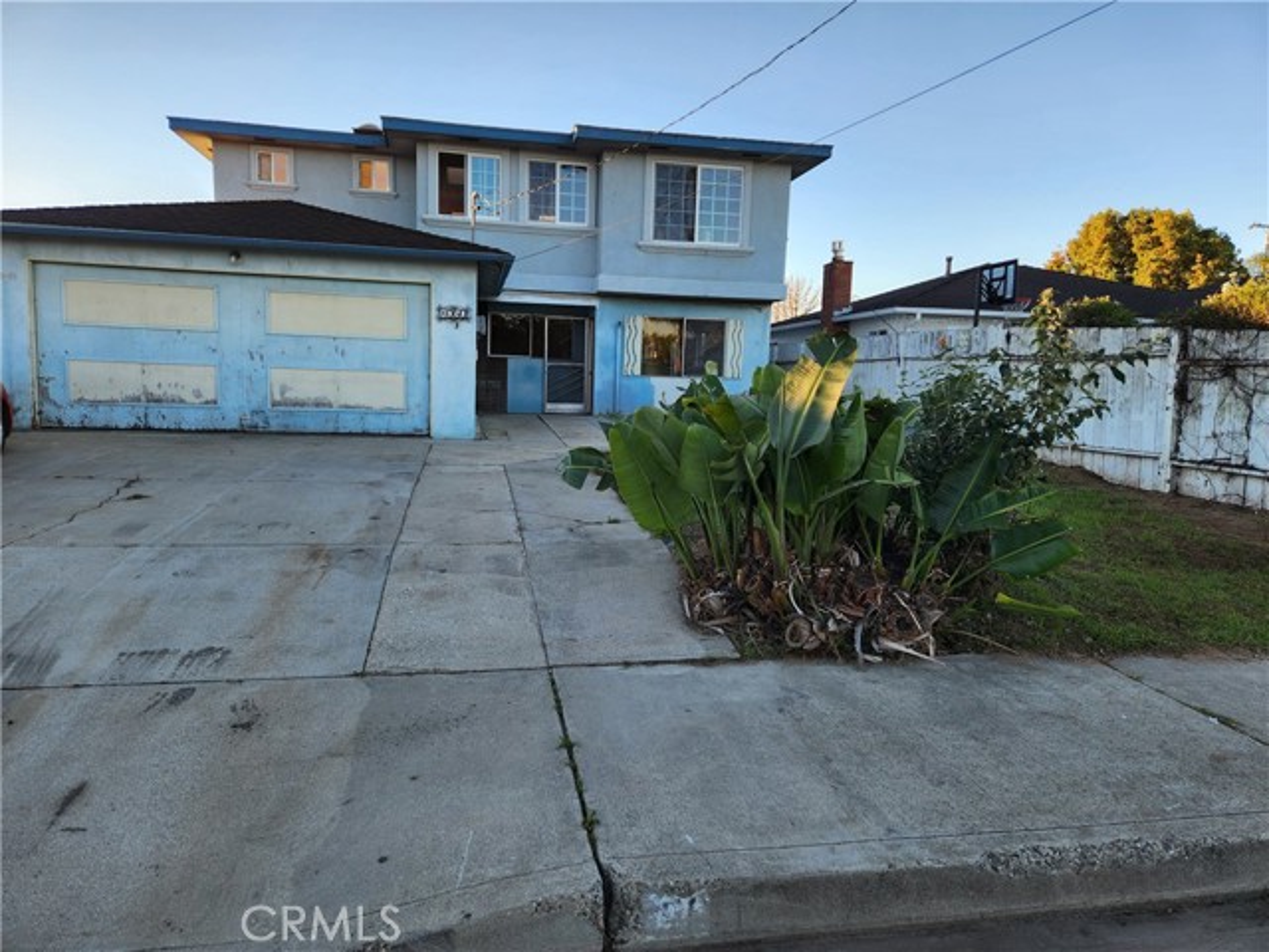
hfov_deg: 73.9
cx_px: 634
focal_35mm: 23
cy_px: 476
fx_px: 843
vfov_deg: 58.9
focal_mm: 5.4
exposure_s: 1/296
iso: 20
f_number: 1.8
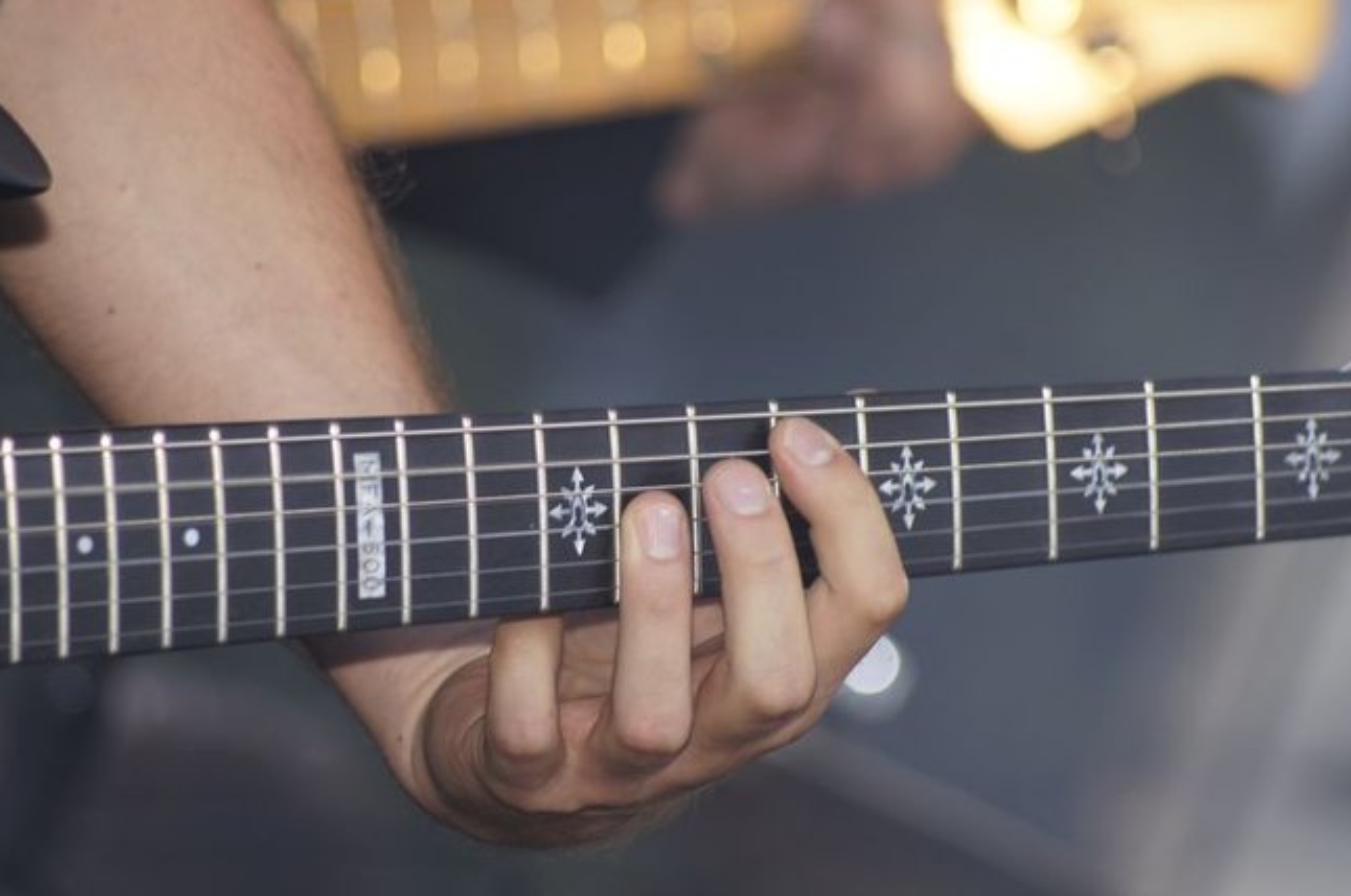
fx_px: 11881
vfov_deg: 4.3
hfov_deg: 6.5
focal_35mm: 317
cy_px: 447
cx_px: 673
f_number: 5.6
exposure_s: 1/160
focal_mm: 210
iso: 100
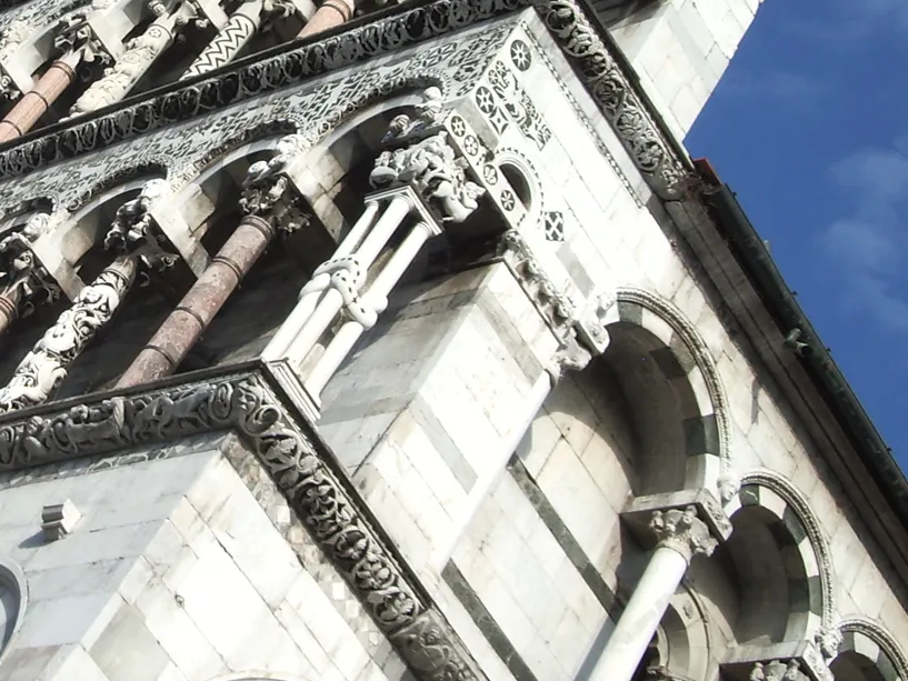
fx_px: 2519
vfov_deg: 15.3
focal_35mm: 96
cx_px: 60
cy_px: 138
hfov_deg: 20.0
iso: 50
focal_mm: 8.2
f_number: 5
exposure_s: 1/400
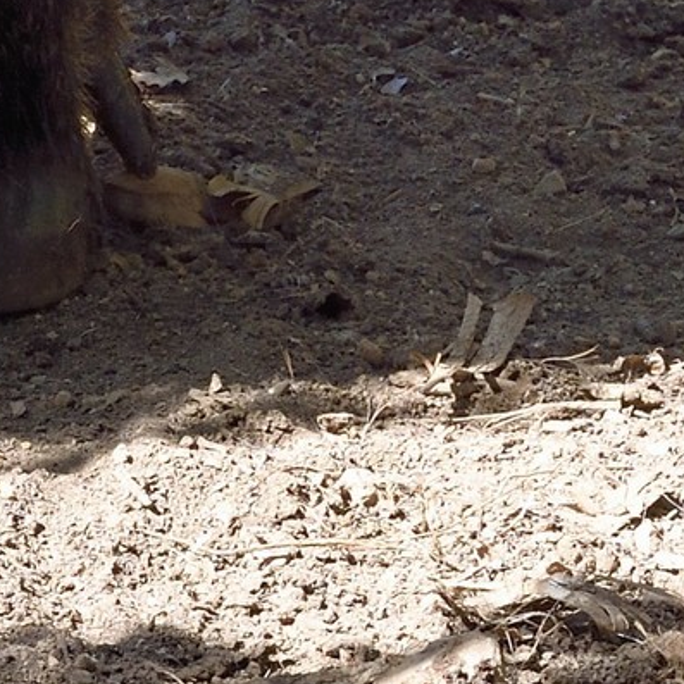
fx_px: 22959
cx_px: -658
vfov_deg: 1.7
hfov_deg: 1.7
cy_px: -1084
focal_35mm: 1027
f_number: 18
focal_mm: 200
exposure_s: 1/100
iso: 800
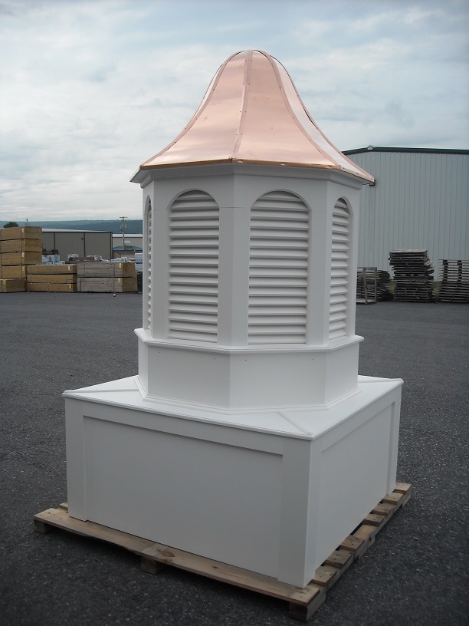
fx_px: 632
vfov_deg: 52.6
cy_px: 313
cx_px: 234
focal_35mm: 35
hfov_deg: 40.7
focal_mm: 5.7
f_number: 5.6
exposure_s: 1/323
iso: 64
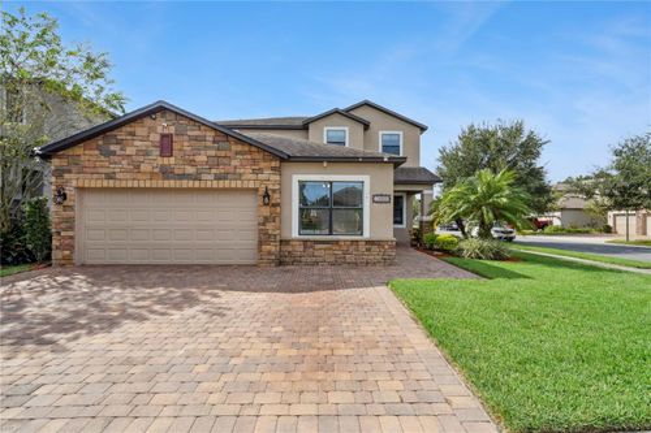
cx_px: 326
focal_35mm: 16
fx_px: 289
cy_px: 216
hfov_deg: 96.8
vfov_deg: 73.7
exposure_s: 1/400
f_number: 14
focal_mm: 16
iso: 160
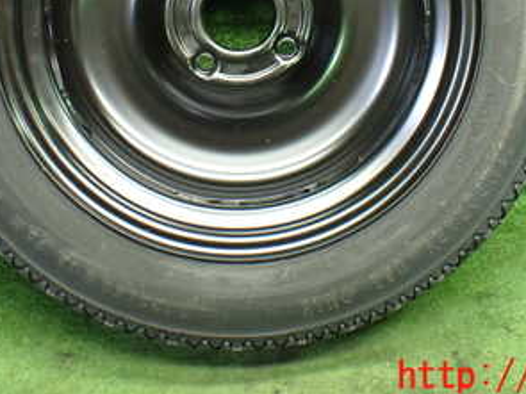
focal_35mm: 61
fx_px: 927
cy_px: -2
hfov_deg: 31.7
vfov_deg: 23.0
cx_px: 266
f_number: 2.3
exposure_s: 1/80
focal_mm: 5.4
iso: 800
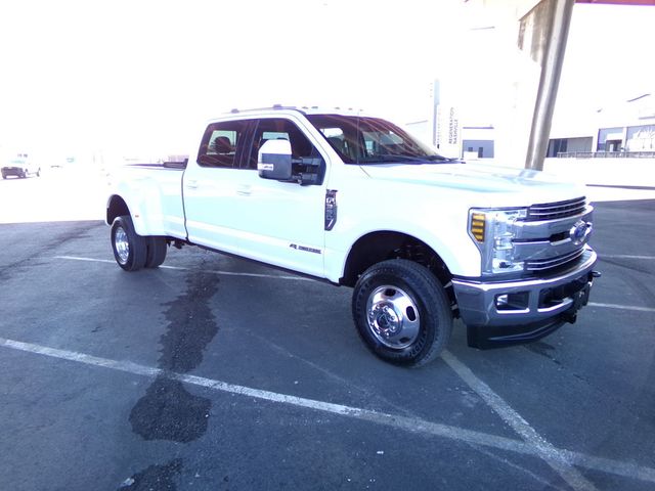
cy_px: 246
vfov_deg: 56.8
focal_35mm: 24
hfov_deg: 71.6
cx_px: 328
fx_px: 454
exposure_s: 1/60
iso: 100
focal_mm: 4.3
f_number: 3.7
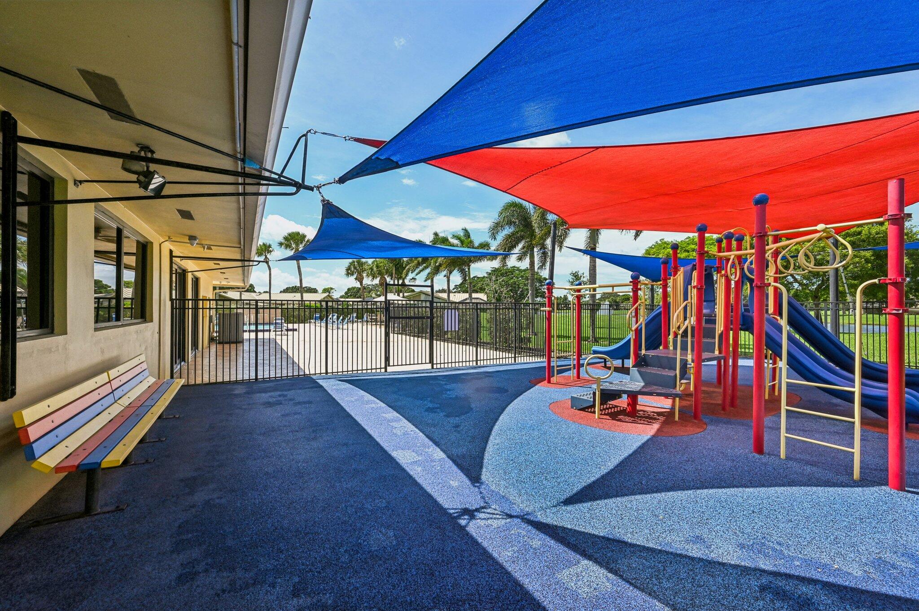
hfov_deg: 104.3
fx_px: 357
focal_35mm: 14
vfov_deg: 81.1
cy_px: 306
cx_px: 460
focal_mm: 14
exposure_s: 1/1250
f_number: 8
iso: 800
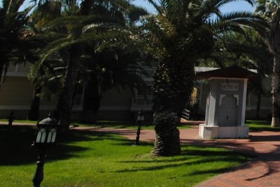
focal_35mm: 41
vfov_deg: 31.8
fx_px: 319
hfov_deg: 36.4
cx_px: 337
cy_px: 37
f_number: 9
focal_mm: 10
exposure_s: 1/200
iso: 100
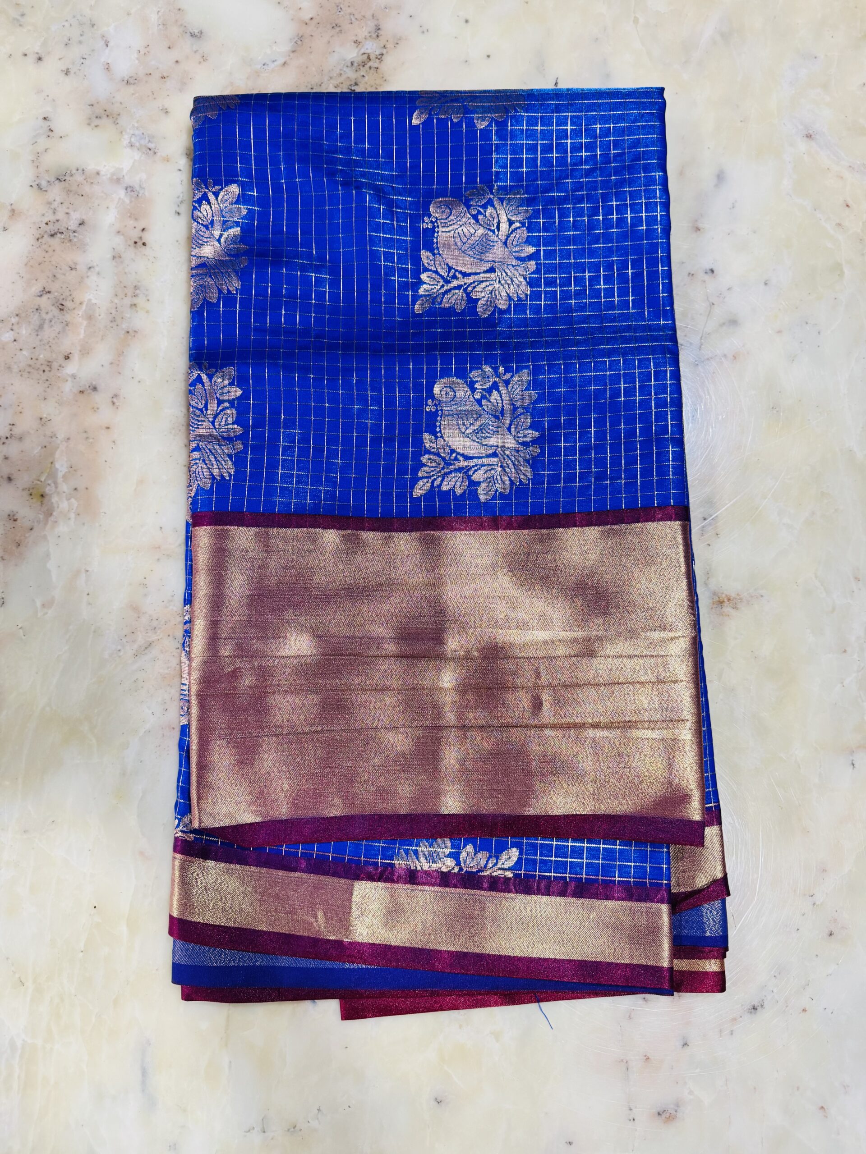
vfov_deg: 71.6
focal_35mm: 24
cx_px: 433
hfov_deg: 56.8
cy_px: 577
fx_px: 801
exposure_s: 1/50
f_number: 1.78
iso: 250
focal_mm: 6.76
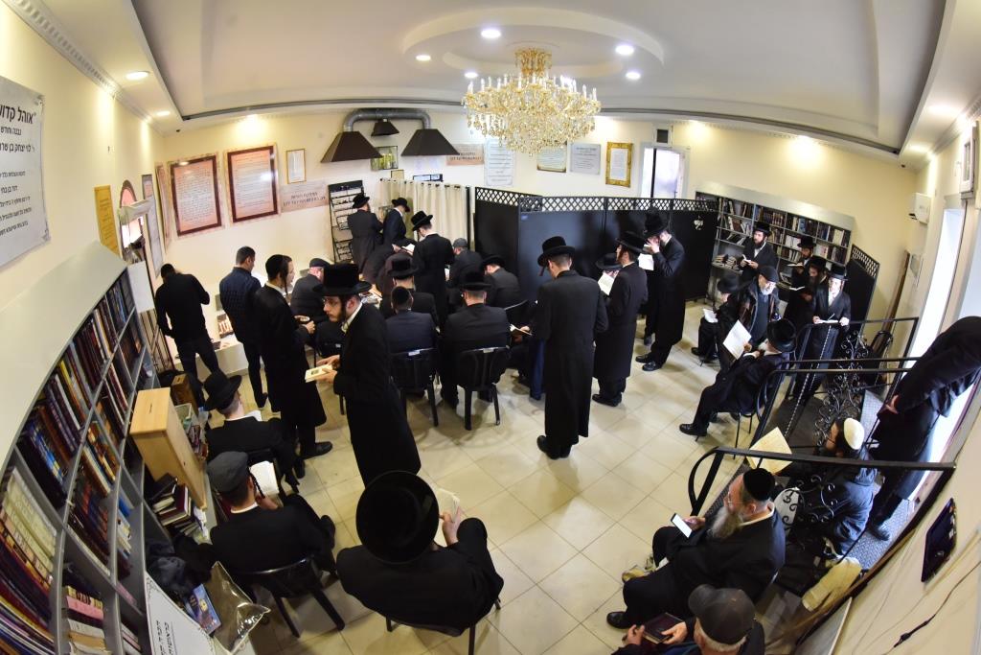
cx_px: 490
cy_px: 328
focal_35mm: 15
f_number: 4.5
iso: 2500
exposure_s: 1/100
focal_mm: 15
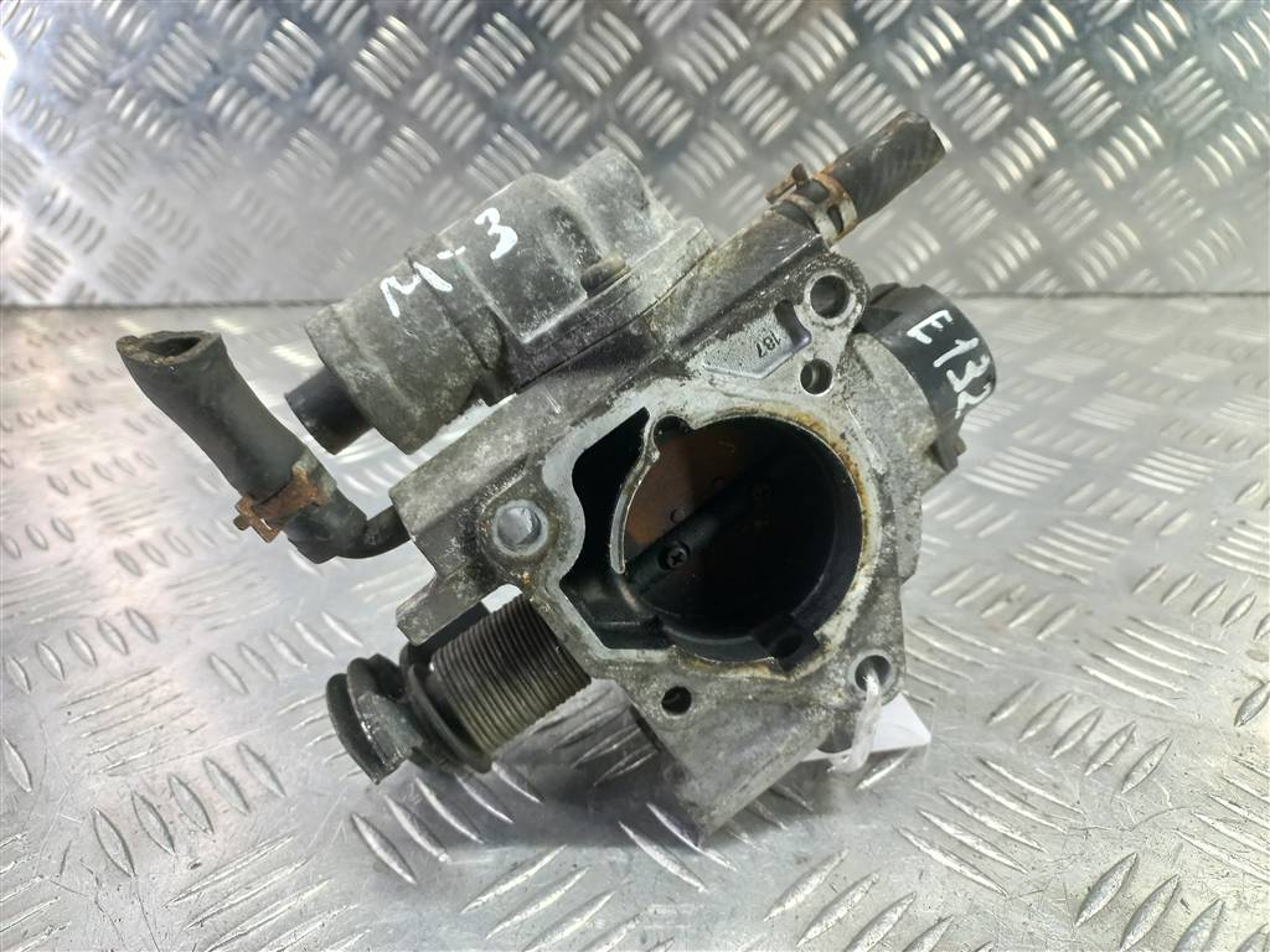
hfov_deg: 69.4
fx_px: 917
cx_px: 635
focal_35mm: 25
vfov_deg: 54.9
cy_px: 476
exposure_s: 1/50
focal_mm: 4.6
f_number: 1.8
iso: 160
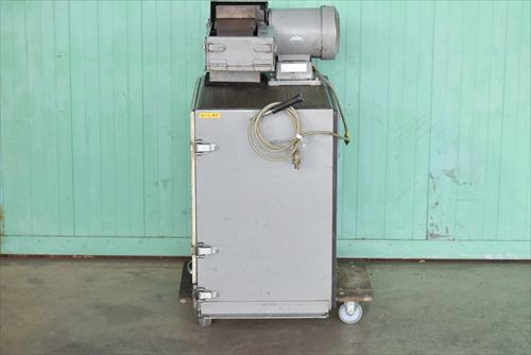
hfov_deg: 21.9
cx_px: 266
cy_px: 178
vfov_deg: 14.7
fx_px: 1372
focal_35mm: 93
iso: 1250
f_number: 6.3
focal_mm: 62
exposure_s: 1/320
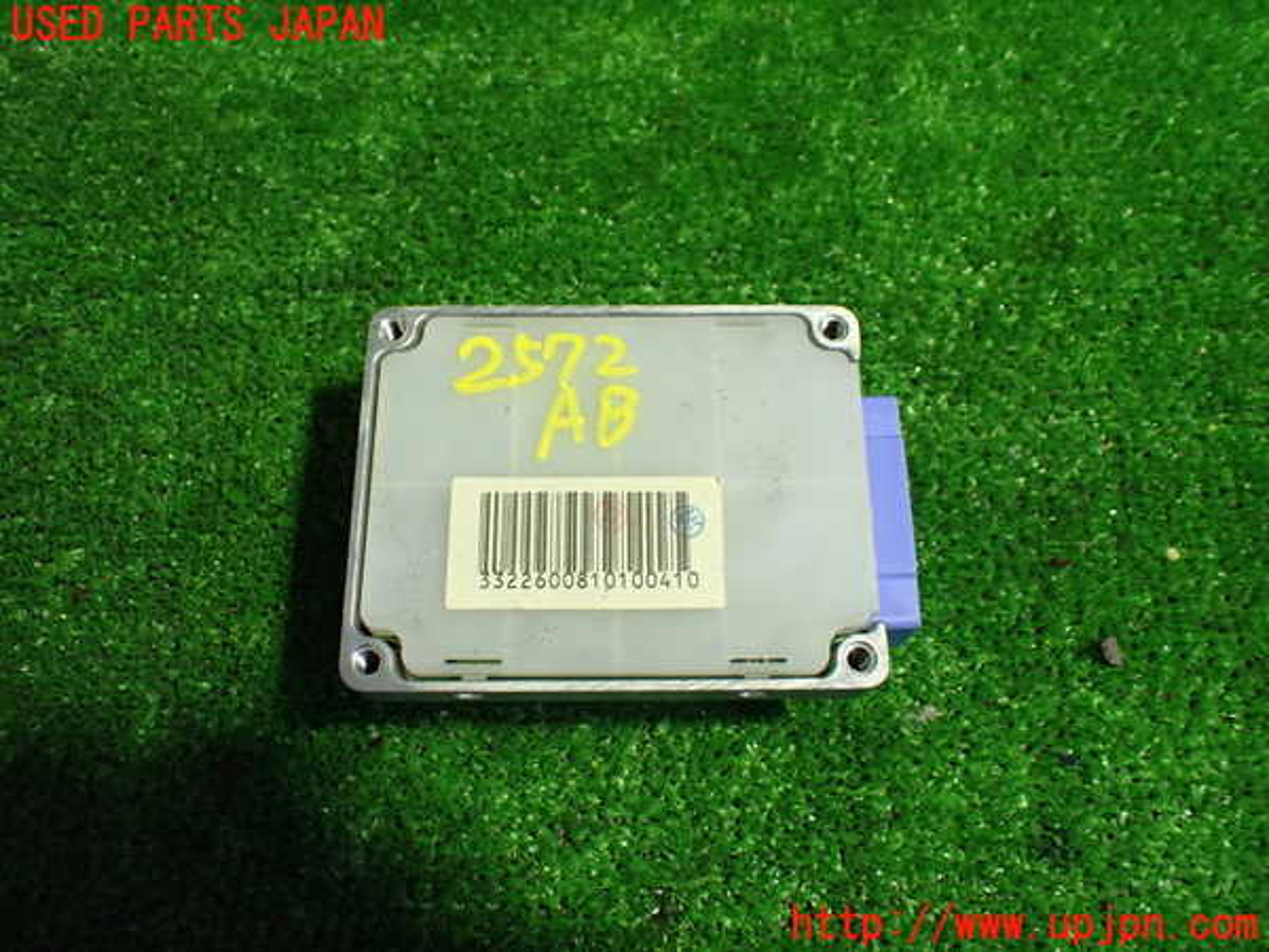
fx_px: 1100
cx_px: 634
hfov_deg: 60.0
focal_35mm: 30
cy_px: 476
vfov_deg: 46.8
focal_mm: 5.4
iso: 800
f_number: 2.3
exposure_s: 1/125
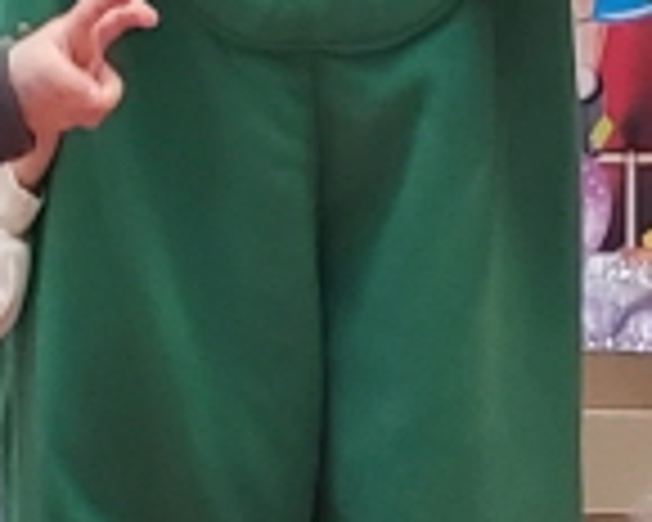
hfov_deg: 9.2
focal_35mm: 210
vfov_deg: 7.3
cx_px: 522
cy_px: -140
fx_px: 4052
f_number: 1.8
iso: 200
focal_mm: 3.98
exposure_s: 1/60
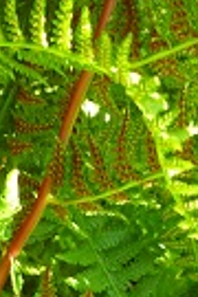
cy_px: 257
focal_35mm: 126
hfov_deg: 10.7
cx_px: -51
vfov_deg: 16.1
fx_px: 1039
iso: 250
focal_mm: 7.4
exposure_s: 1/60
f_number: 3.7
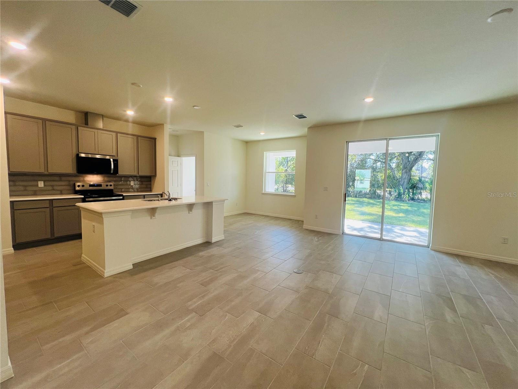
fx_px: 195
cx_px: 259
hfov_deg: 106.2
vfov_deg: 89.9
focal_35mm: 13
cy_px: 194
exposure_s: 1/120
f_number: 1.8
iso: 64
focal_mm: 1.57
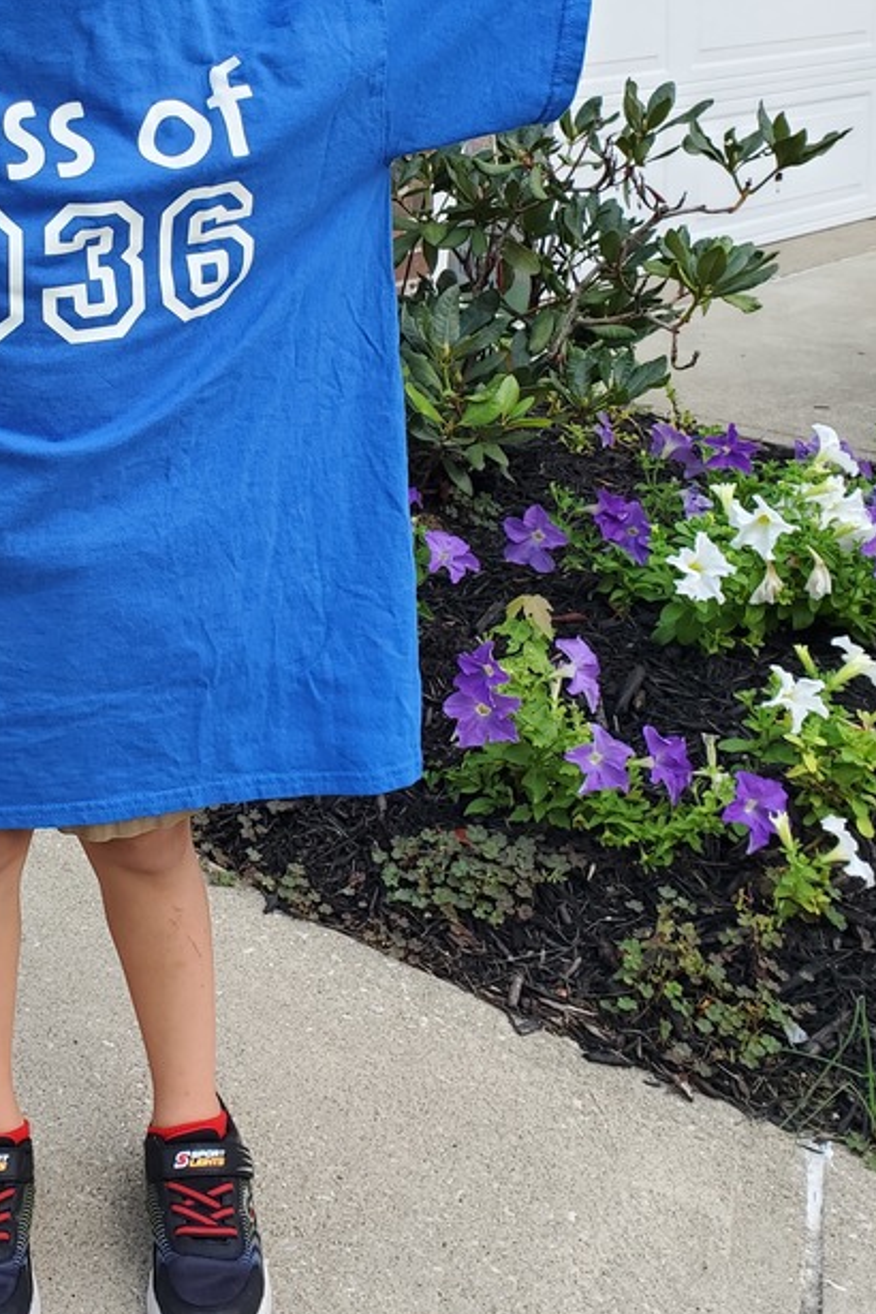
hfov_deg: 28.8
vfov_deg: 42.2
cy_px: 320
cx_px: 96
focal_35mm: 45
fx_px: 1642
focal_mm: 4.3
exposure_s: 1/129
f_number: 2.4
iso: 50
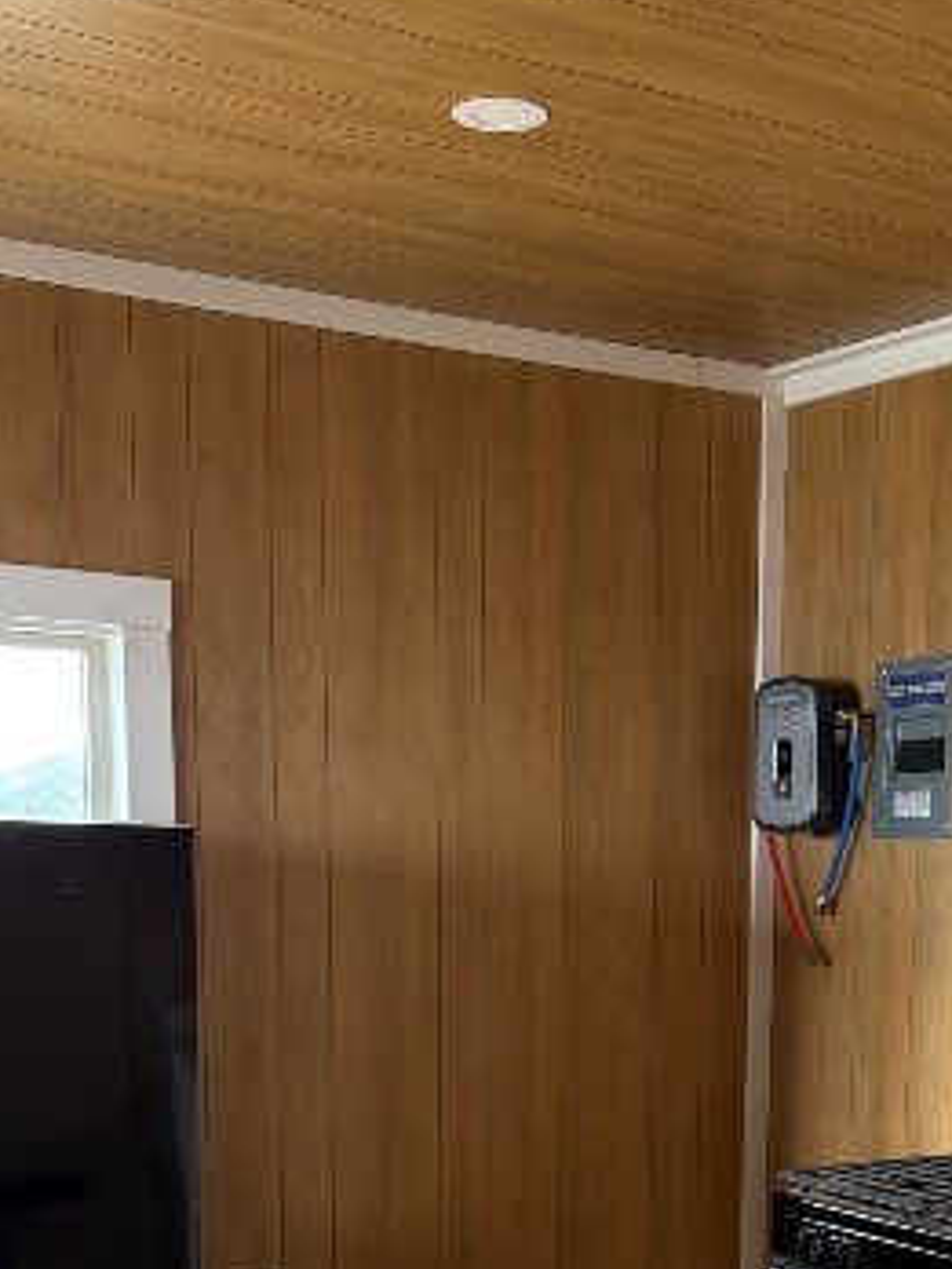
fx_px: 1943
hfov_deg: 27.3
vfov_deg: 34.2
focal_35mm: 53
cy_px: 1141
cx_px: 667
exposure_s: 1/92
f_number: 1.78
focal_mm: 6.76
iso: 200
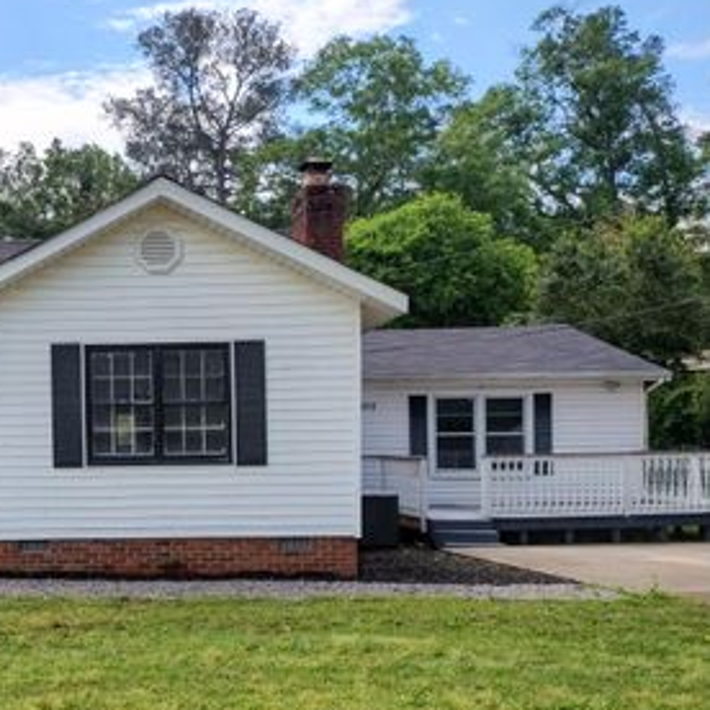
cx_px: 69
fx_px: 928
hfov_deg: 38.9
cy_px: 449
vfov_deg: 41.5
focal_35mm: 40
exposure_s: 1/4243
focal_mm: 4.71
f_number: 1.7
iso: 102
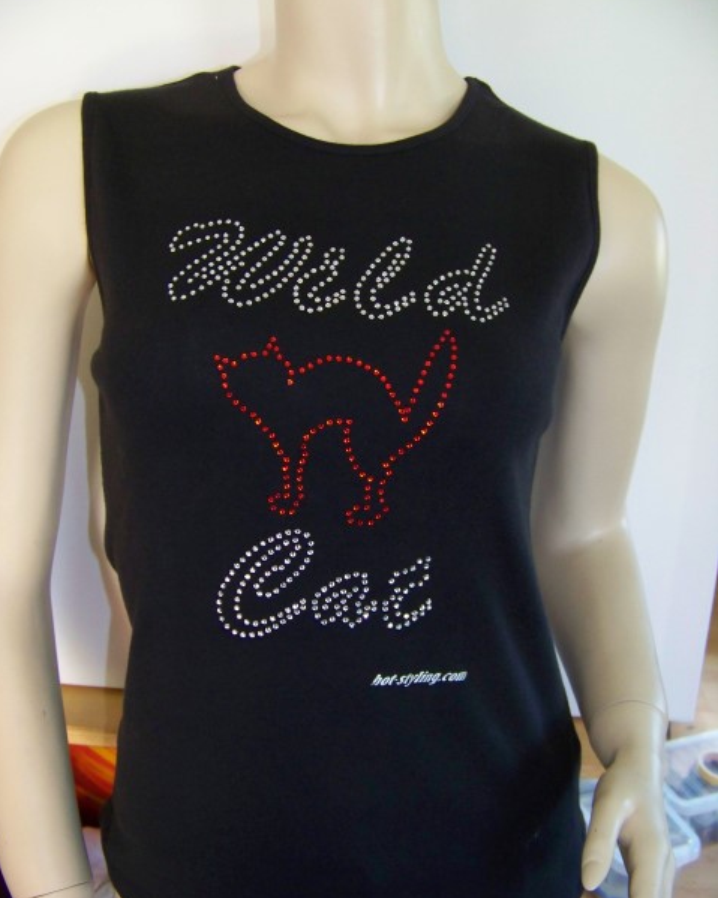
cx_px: 355
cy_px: 454
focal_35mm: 38
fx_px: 1010
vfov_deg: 47.9
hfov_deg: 39.1
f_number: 2.8
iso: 200
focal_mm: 5.85
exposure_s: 1/30
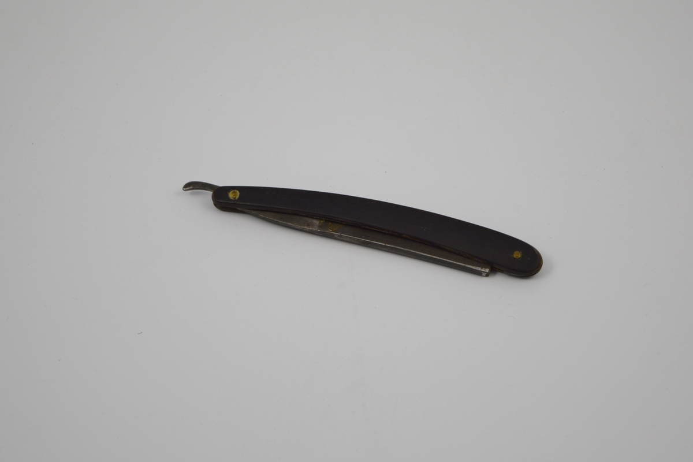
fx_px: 1588
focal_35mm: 82
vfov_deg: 16.6
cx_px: 346
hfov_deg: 24.6
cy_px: 231
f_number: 5.6
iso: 320
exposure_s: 1/125
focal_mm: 55
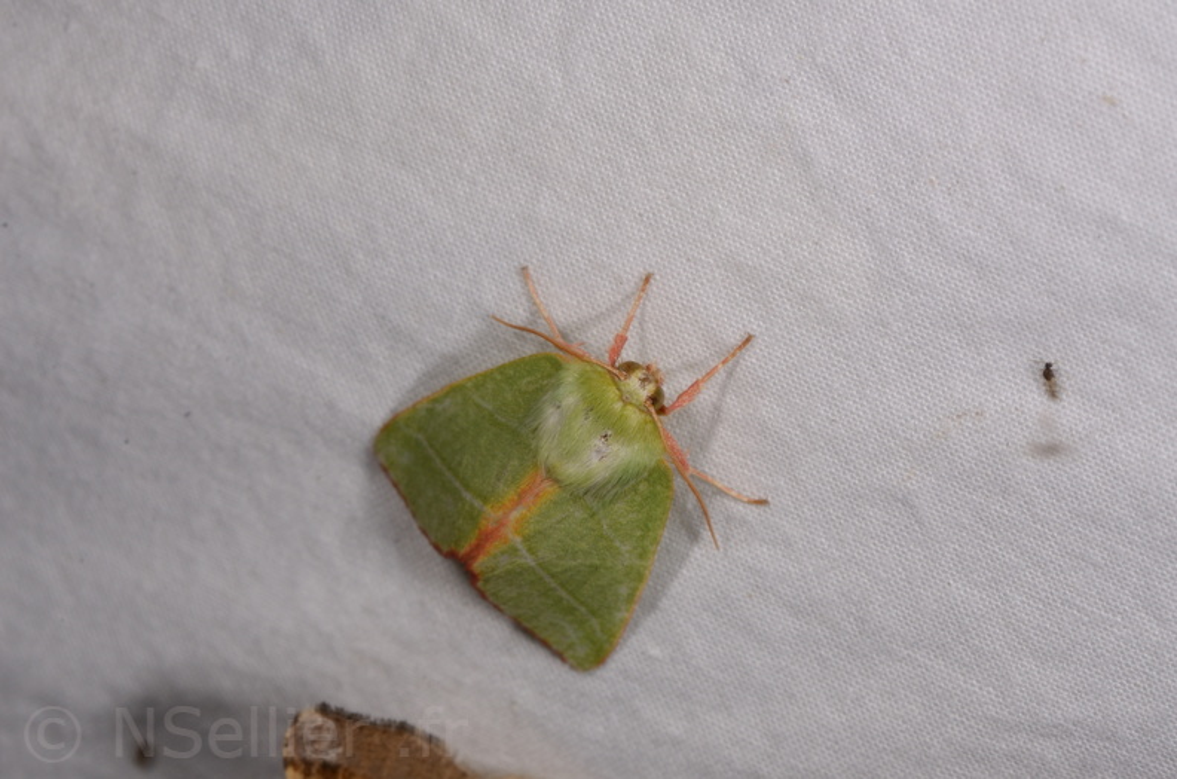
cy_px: 390
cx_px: 588
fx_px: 4159
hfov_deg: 16.1
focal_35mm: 128
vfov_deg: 10.7
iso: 100
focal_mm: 85
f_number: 25
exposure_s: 1/60
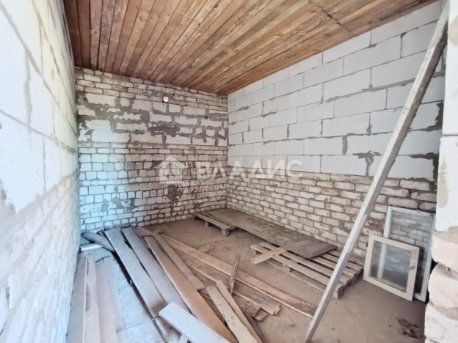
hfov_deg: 94.5
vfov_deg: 78.1
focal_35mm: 16
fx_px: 212
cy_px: 172
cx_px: 229
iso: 2000
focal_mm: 1.65
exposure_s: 1/10
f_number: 2.2
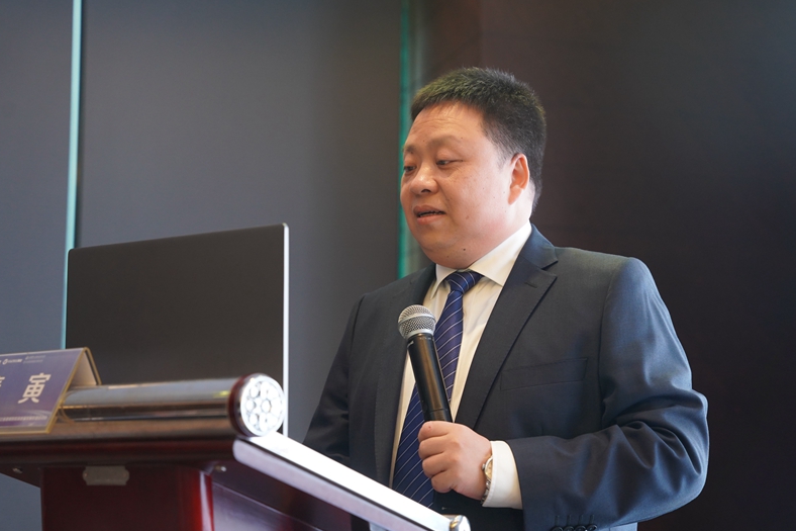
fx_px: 1517
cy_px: 263
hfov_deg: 29.4
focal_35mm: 69
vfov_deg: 19.8
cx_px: 403
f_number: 4
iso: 2000
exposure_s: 1/160
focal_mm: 67.6
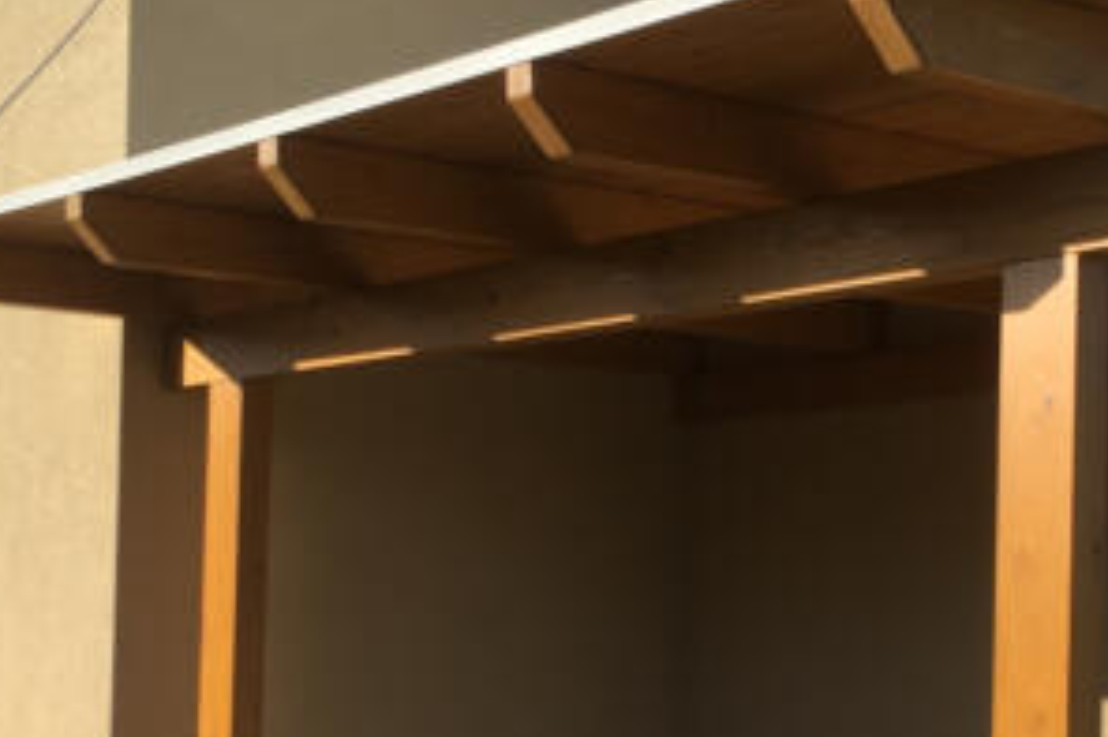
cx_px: 820
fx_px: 1569
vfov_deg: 26.1
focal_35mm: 51
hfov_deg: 38.0
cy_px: 567
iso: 25
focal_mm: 4.15
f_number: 2.2
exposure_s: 1/1425
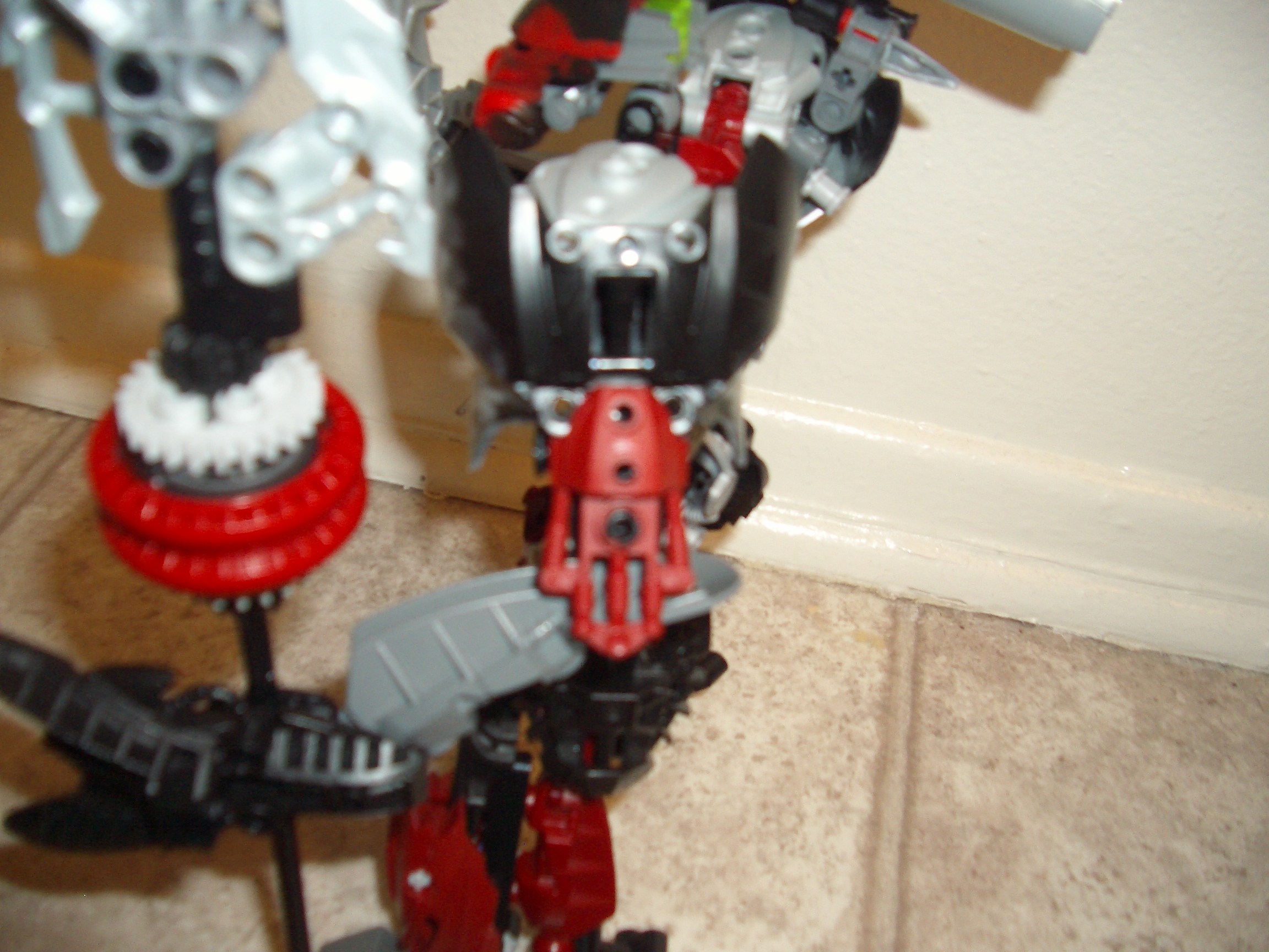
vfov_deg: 40.7
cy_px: 476
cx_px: 634
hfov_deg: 52.6
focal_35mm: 35
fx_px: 1283
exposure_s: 1/60
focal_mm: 5.8
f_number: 2.6
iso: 100
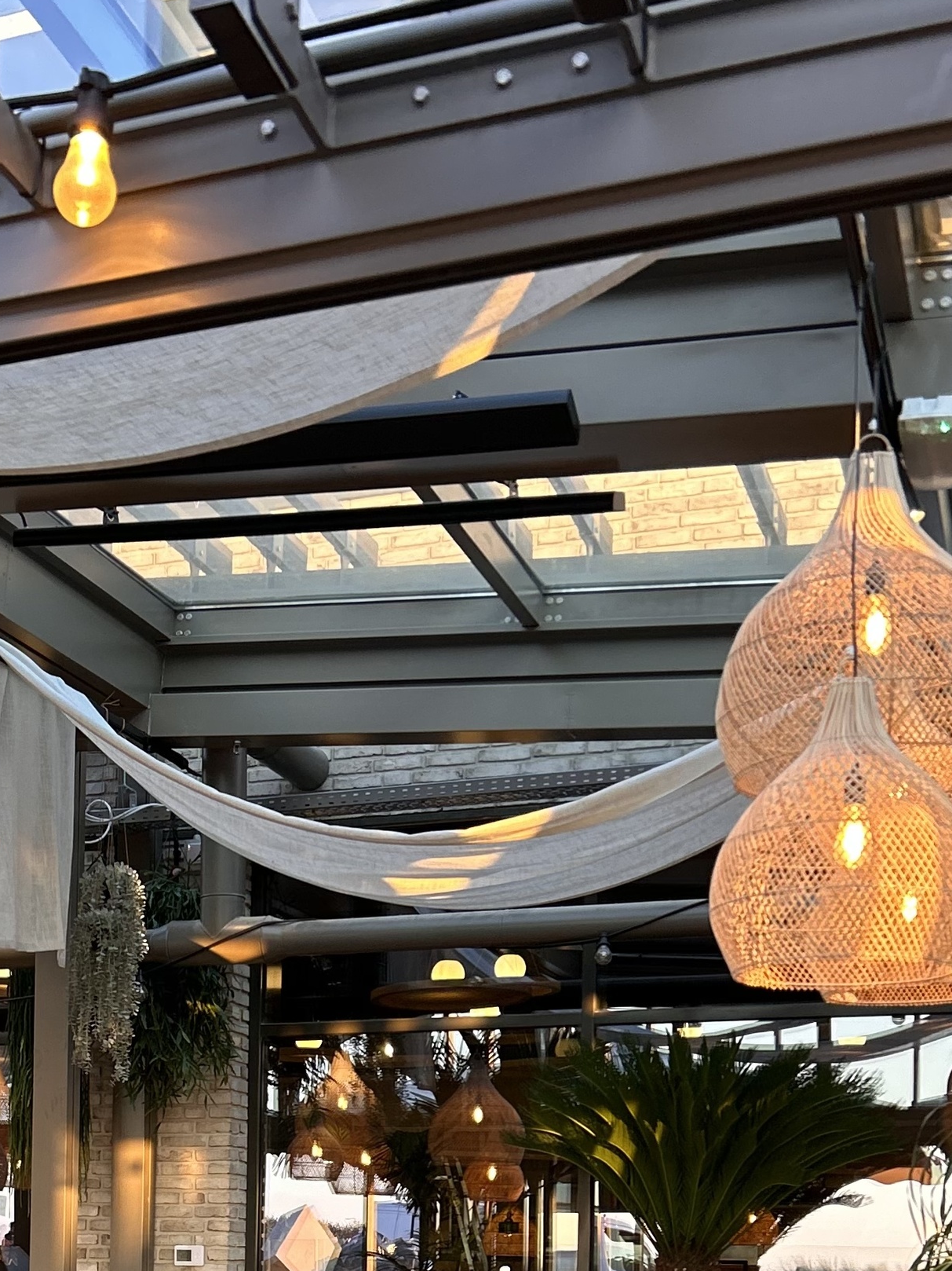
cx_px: 148
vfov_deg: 31.1
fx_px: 2091
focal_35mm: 57
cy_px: 1296
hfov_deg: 25.1
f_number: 1.5
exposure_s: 1/100
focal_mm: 5.7
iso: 80
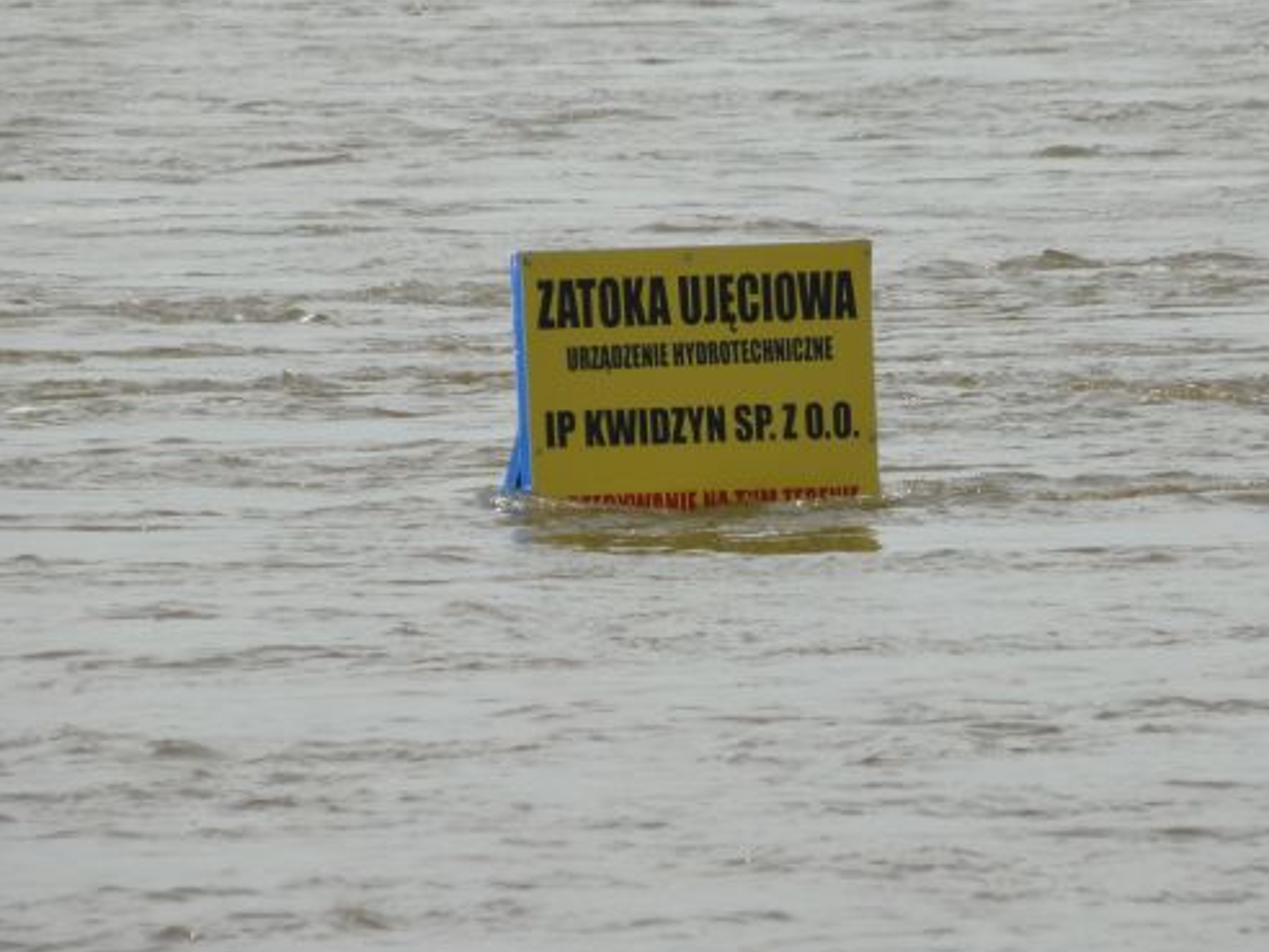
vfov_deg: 1.8
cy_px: 359
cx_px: 696
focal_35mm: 817
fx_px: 29951
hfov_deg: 2.4
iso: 64
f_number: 5
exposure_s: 1/640
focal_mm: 89.3
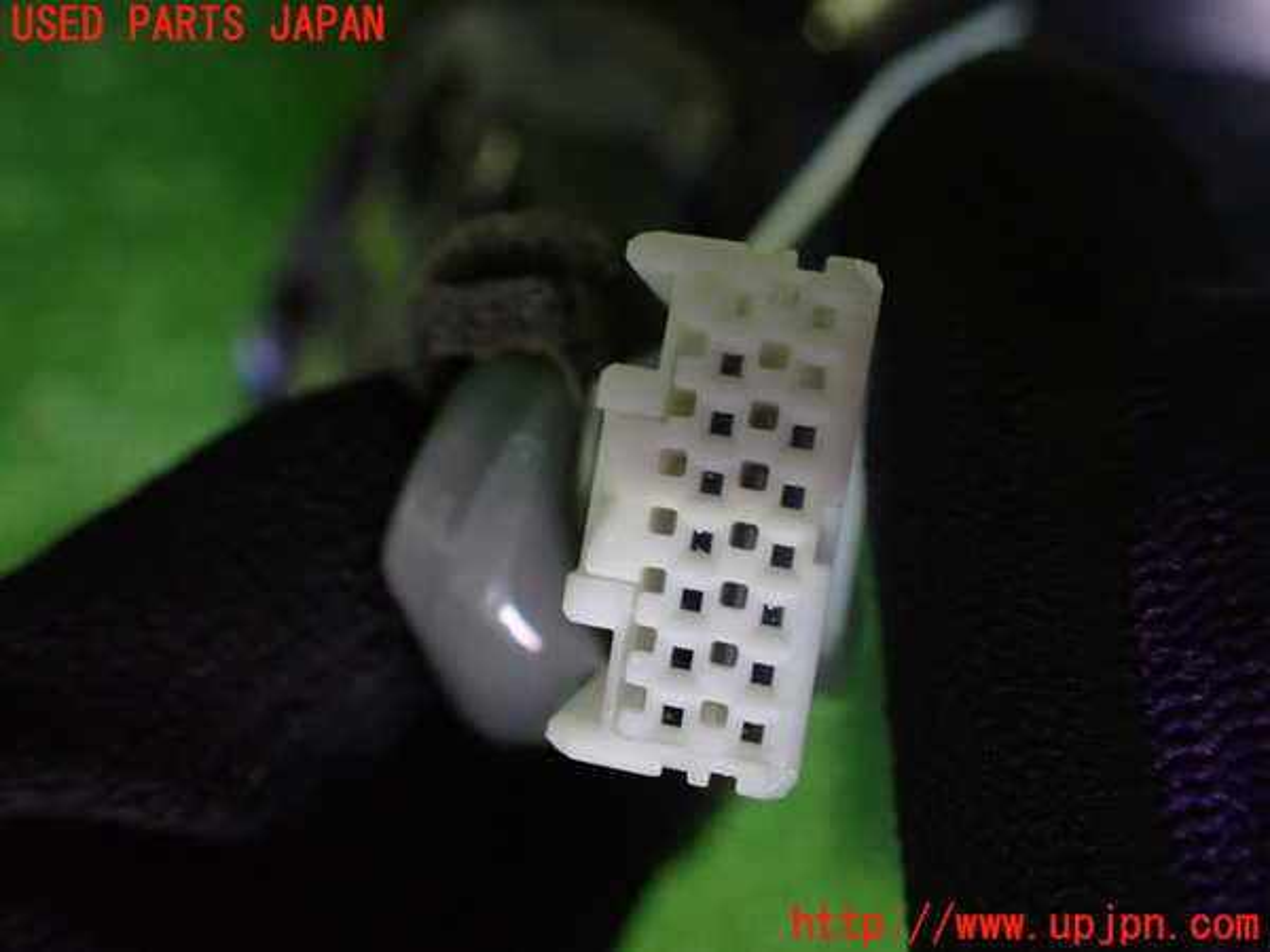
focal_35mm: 30
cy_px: 476
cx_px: 635
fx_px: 1101
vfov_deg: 46.8
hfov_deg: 60.0
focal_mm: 5.4
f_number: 2.3
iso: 1000
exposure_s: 1/30
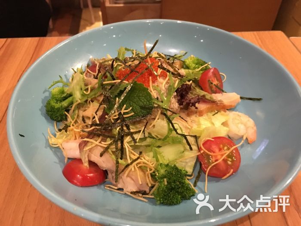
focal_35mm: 29
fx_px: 252
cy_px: 113
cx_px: 150
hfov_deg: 61.7
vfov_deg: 48.2
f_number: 2.2
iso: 320
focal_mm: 4.15
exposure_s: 1/17
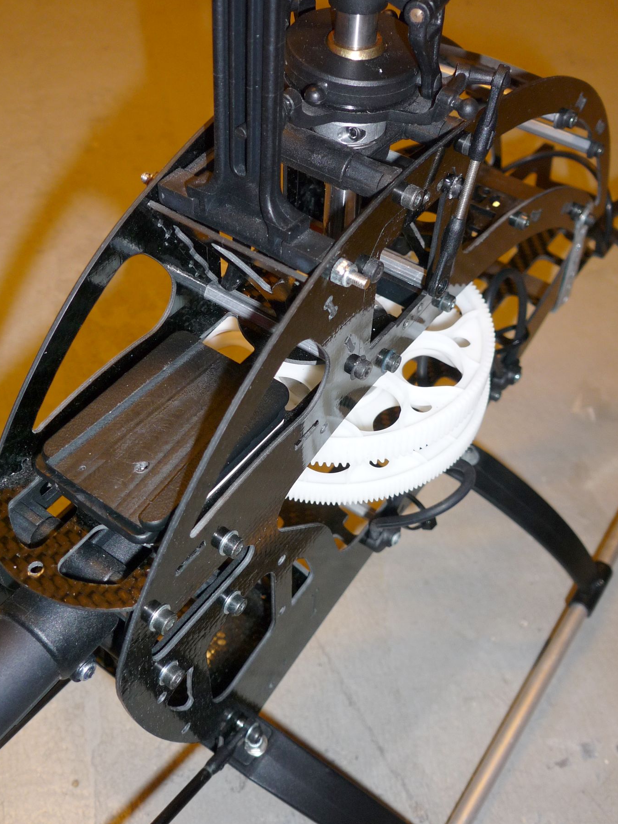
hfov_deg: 37.7
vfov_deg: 48.9
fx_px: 904
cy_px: 376
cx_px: 282
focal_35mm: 38
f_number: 2.8
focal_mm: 6
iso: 100
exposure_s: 1/30
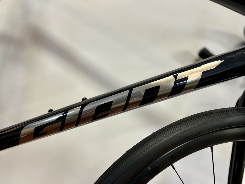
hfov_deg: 67.3
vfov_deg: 53.1
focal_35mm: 26
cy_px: 92
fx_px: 184
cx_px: 122
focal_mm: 5.1
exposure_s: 1/50
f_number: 1.6
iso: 125
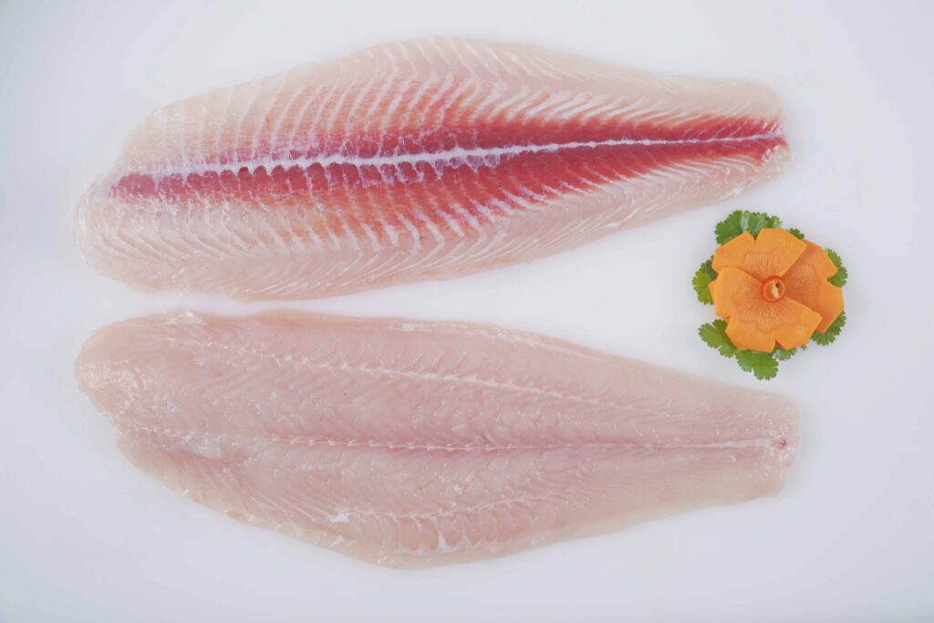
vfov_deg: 29.9
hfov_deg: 43.6
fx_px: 1168
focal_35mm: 45
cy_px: 312
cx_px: 467
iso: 100
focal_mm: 30
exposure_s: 1/160
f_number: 9
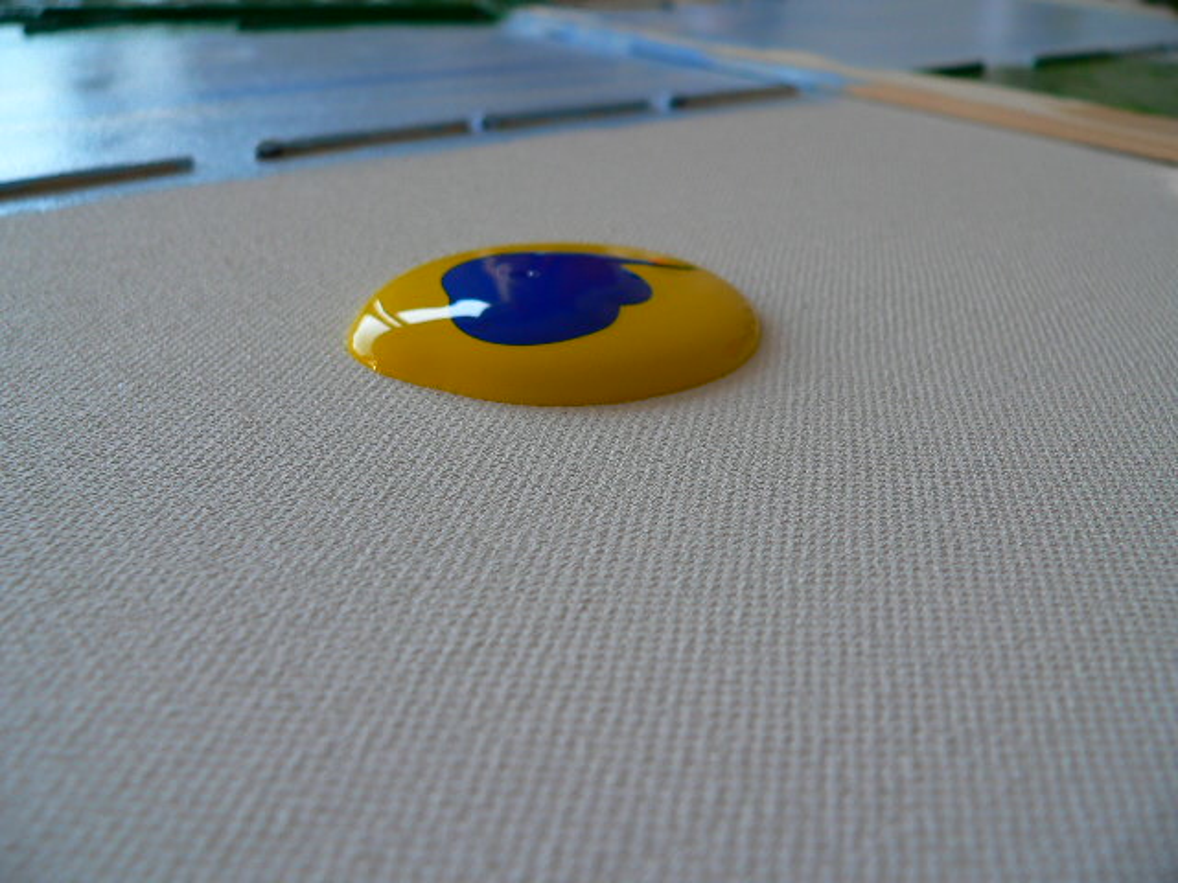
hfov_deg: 51.4
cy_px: 442
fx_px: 1225
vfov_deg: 39.7
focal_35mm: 36
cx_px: 589
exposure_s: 1/80
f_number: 2.8
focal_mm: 6
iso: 80
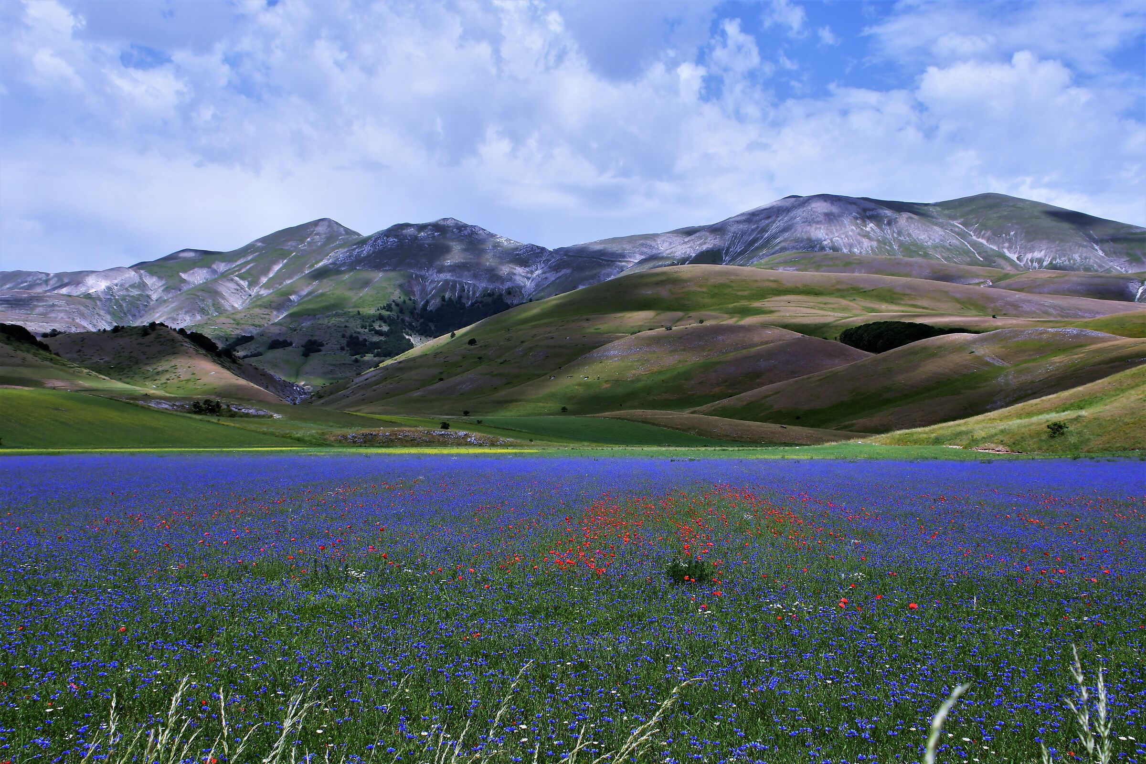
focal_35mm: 33
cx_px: 573
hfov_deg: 57.2
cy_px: 382
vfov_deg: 40.0
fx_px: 1050
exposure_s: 1/320
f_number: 9
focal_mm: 22
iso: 100
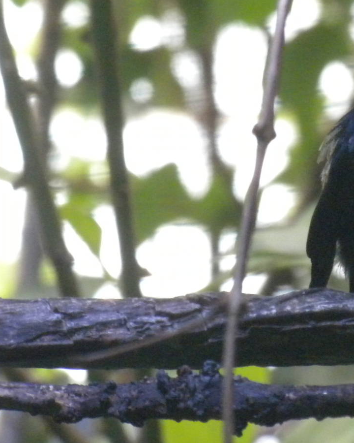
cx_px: 388
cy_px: 158
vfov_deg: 4.7
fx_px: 5409
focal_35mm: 413
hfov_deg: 3.7
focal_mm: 42.1
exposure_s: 1/70
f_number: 5.2
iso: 800
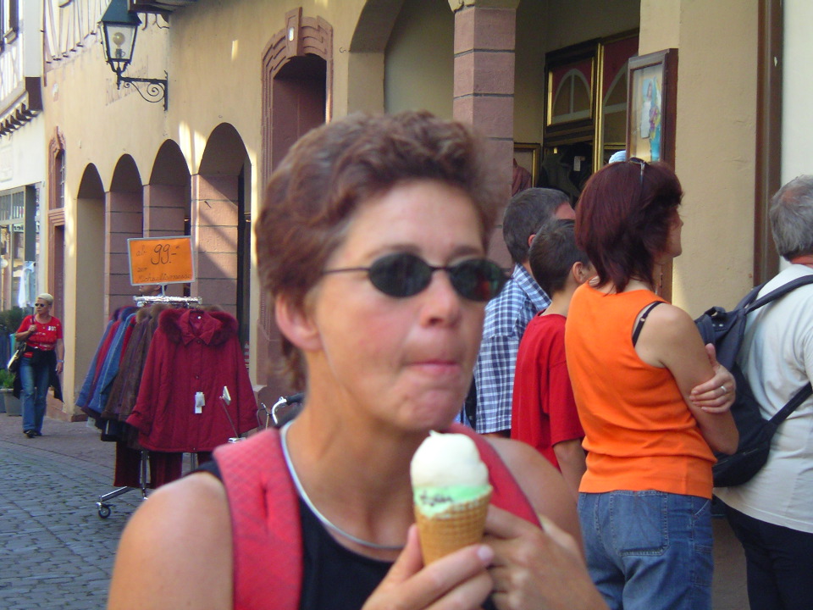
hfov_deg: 18.9
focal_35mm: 104
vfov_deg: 14.2
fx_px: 2443
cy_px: 305
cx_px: 406
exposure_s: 1/80
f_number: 3.9
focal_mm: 16
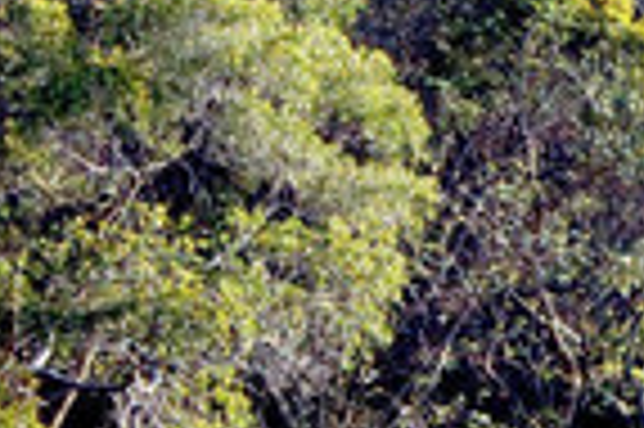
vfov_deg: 3.5
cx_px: 914
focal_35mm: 387
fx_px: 6915
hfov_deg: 5.3
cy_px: 446
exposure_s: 1/80
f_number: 8
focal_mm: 46
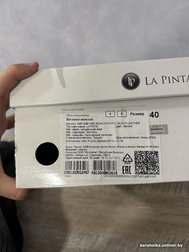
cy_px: 126
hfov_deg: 56.8
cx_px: 94
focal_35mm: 24
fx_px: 175
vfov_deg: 71.6
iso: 200
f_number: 1.78
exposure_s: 1/100
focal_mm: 6.86
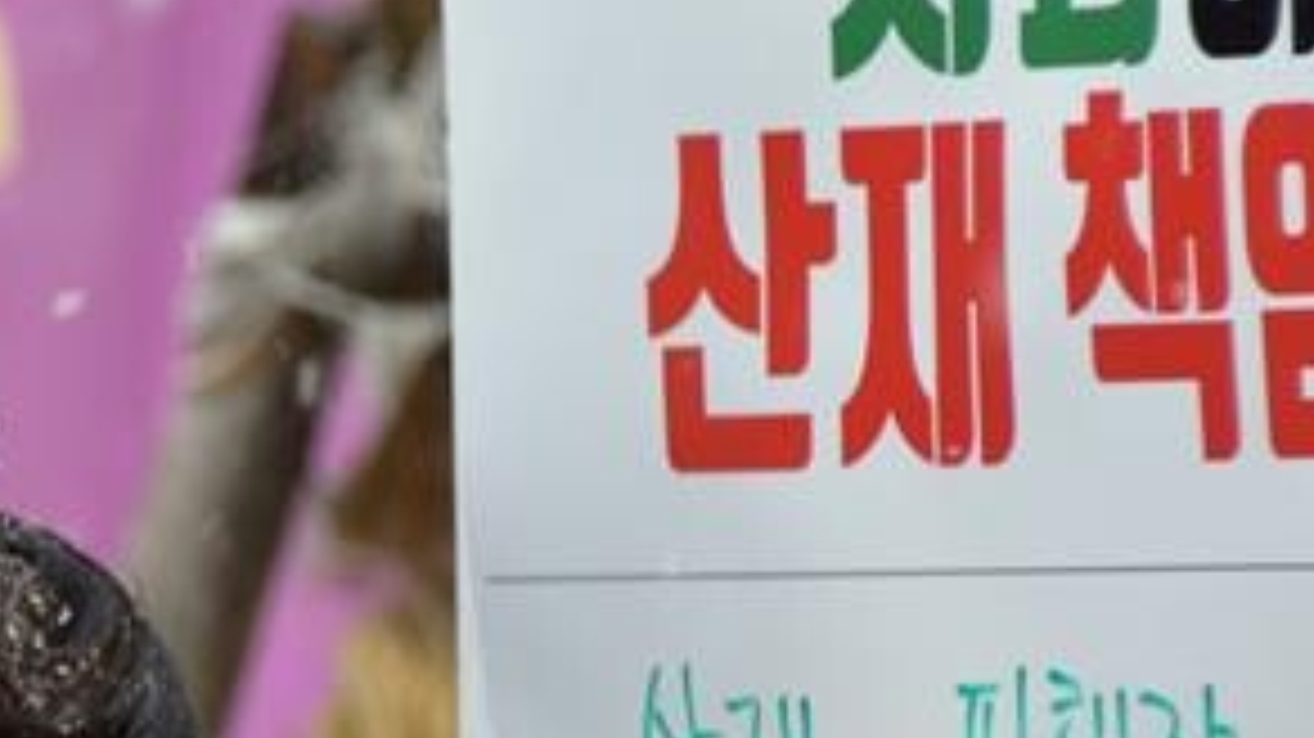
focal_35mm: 617
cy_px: 925
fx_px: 21490
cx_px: -626
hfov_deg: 3.5
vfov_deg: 2.0
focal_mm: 112
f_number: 5.6
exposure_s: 1/160
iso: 100
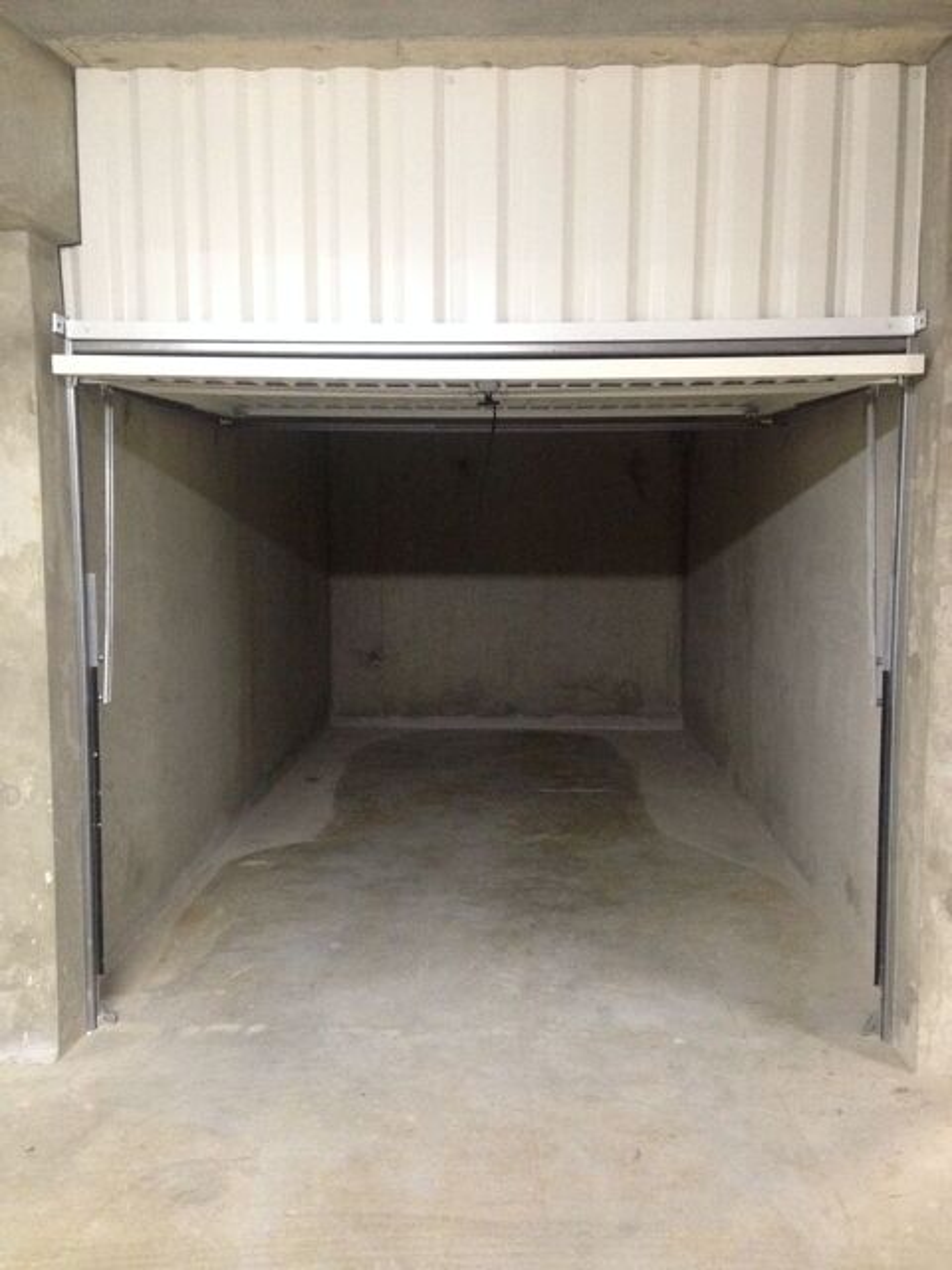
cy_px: 635
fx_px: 1210
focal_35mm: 33
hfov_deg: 42.9
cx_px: 476
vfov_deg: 55.4
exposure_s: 1/15
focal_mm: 4.12
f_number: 2.4
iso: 400
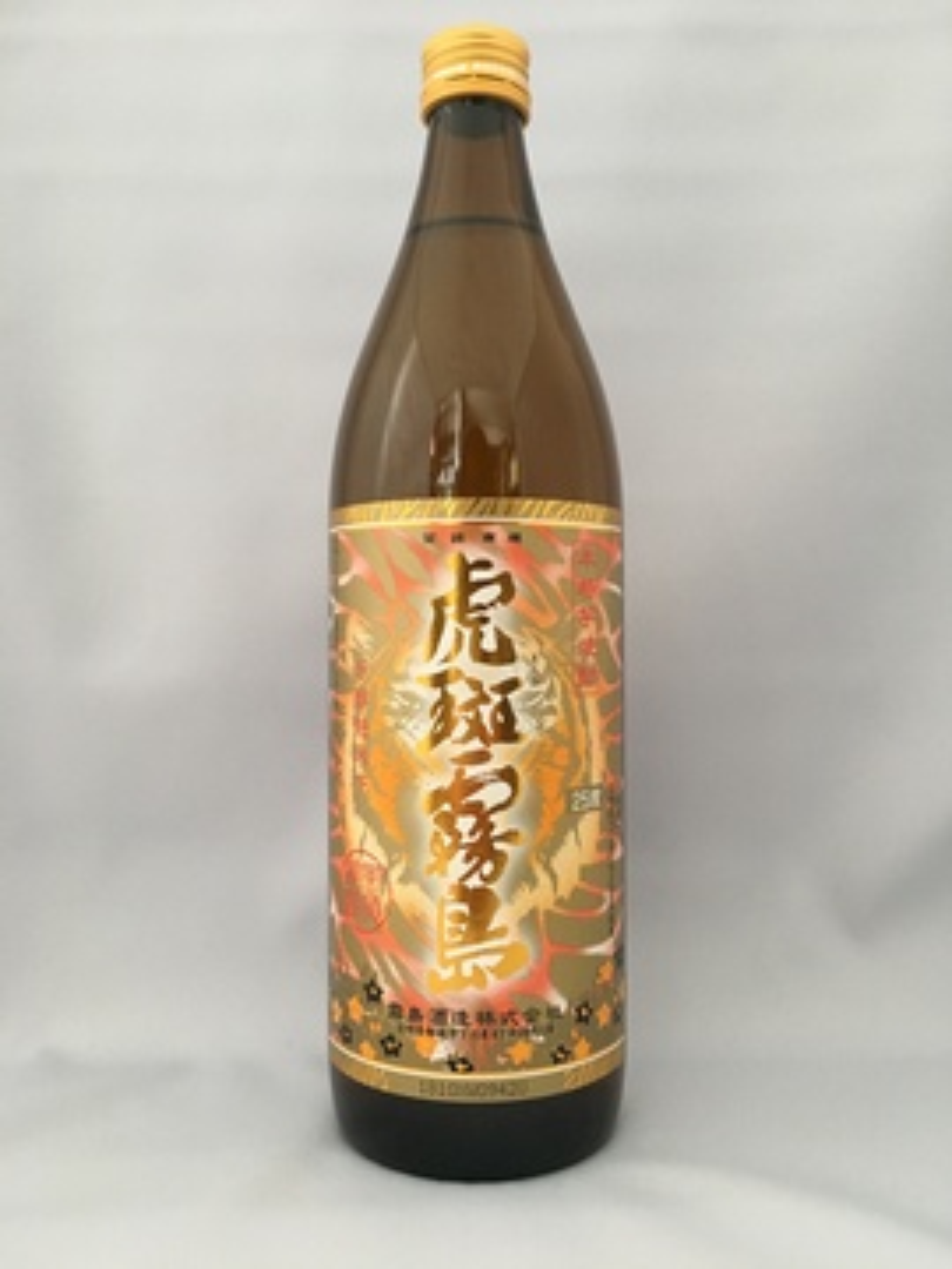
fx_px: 1063
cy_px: 634
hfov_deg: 48.2
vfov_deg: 61.7
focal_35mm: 29
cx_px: 476
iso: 160
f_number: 2.2
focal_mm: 4.15
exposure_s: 1/30
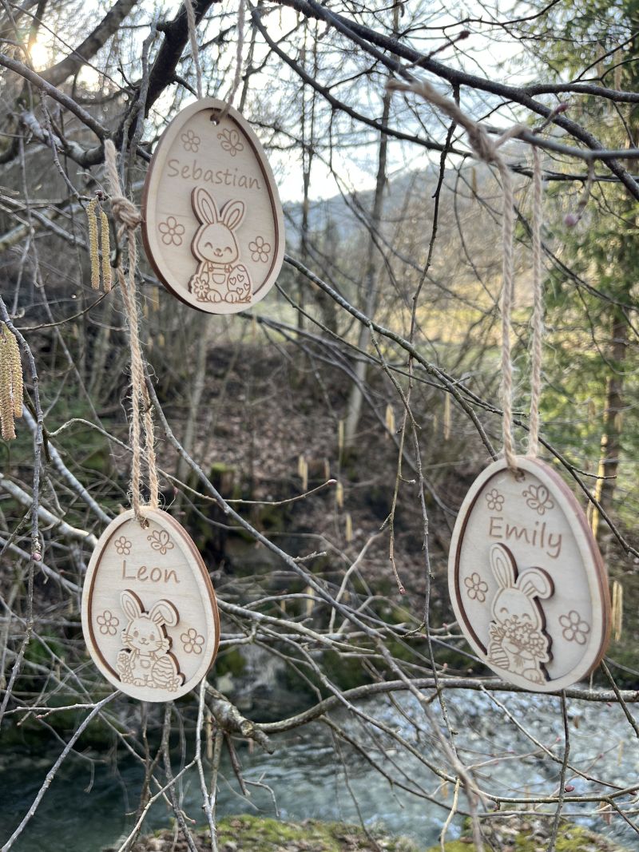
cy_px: 426
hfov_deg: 53.1
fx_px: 640
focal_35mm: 26
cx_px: 320
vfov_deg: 67.3
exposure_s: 1/232
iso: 40
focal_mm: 5.1
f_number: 1.6
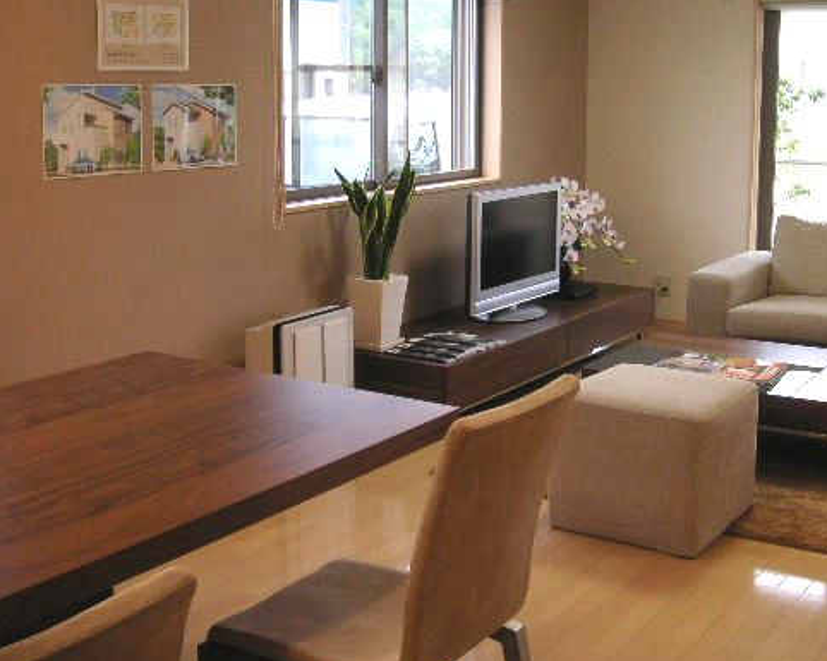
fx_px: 1174
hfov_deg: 38.7
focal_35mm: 48
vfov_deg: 31.4
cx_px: 479
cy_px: 271
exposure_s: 1/45
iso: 80
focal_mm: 6.1
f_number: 2.8
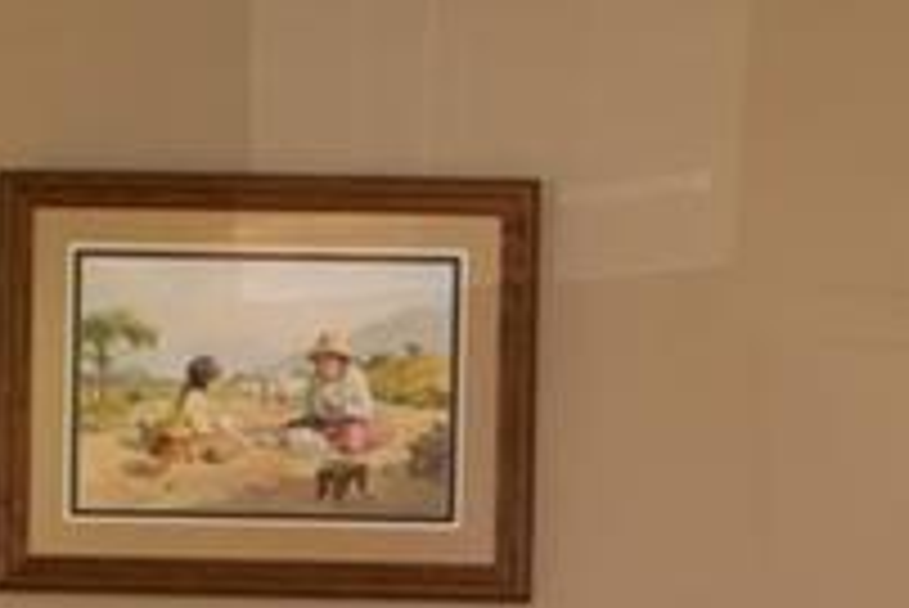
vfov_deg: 8.1
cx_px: 711
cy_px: 880
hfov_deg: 12.3
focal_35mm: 167
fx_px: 4220
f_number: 5
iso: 100
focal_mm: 22
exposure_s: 1/13
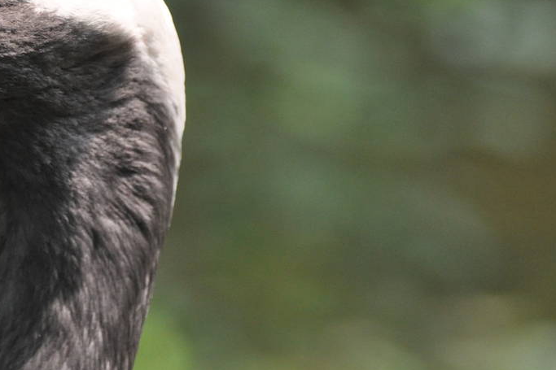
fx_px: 8402
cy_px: 116
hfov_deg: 3.8
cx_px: -35
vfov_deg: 2.5
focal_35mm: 544
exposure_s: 1/640
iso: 800
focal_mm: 155
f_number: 4.8
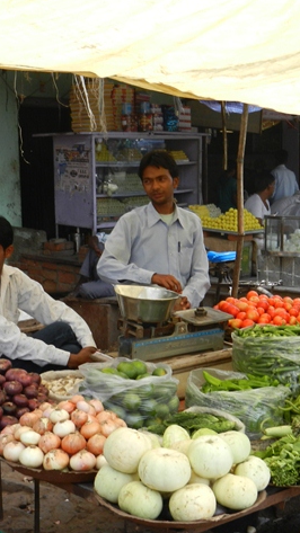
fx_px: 792
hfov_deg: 21.3
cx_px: 214
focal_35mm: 56
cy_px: 265
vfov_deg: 37.2
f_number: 4
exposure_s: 1/320
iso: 160
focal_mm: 6.9
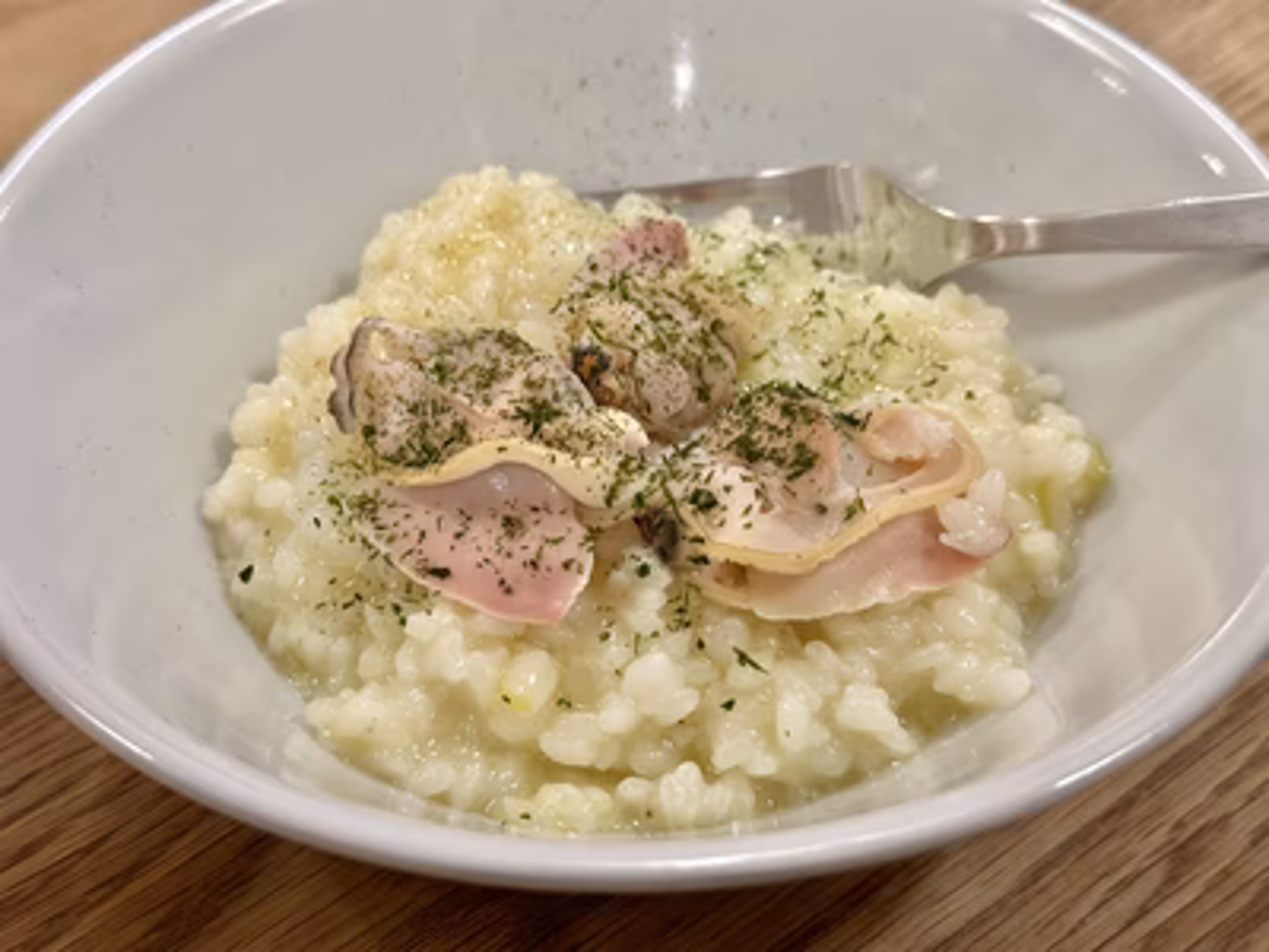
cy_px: 476
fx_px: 1760
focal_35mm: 48
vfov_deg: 30.3
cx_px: 634
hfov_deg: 39.7
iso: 200
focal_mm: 6.86
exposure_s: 1/40
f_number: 1.78
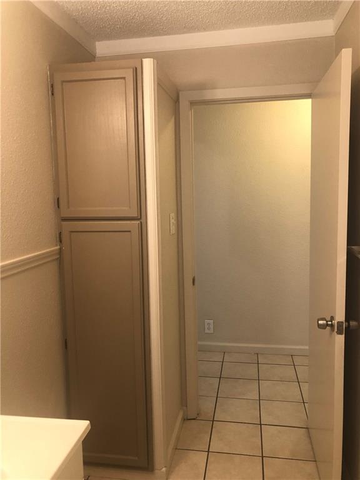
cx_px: 180
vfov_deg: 63.4
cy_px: 240
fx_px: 388
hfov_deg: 49.7
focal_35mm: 28
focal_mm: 3.99
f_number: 1.8
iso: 40
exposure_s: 1/15
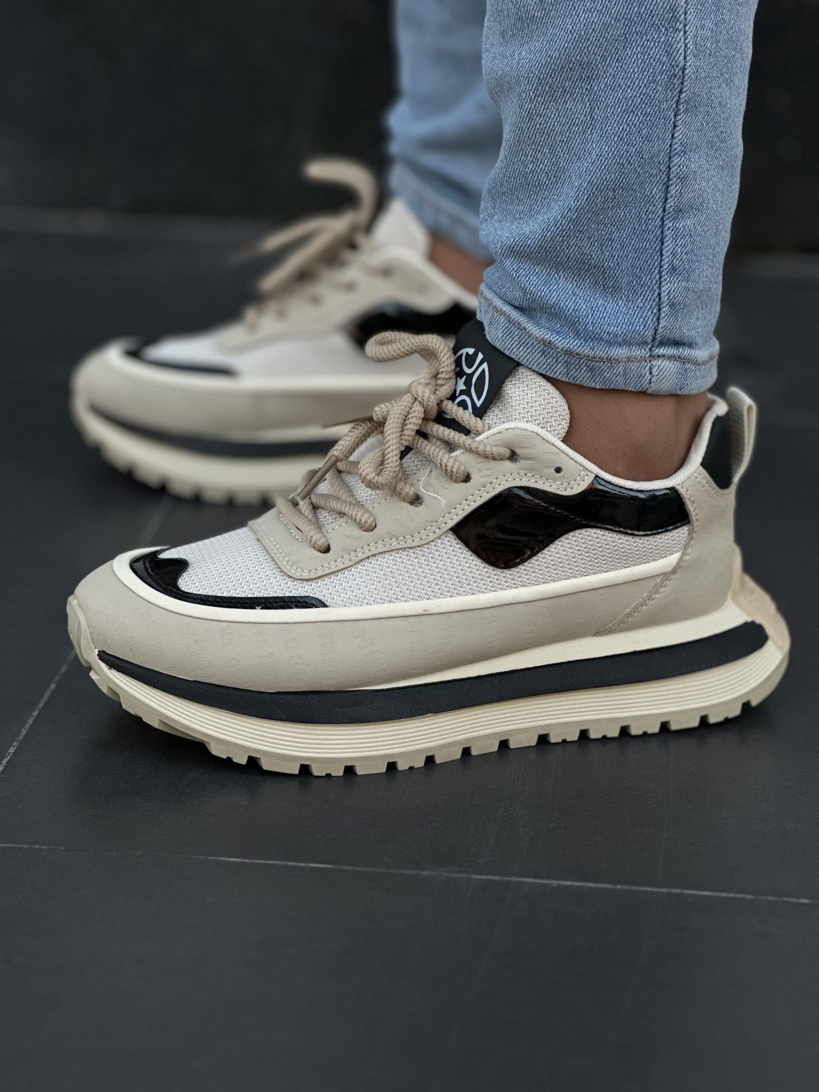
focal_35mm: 77
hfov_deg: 19.1
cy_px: 546
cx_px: 410
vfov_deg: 25.3
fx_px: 2429
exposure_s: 1/121
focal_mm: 9
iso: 100
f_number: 2.8
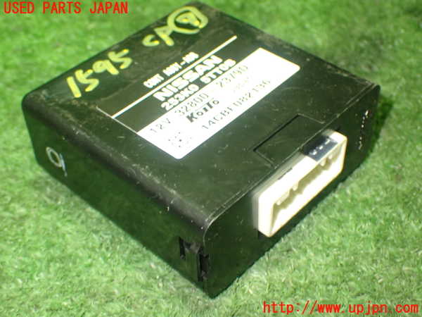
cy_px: 158
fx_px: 658
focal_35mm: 54
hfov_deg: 35.5
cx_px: 211
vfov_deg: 27.0
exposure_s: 1/20
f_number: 3.3
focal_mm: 9.65
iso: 800
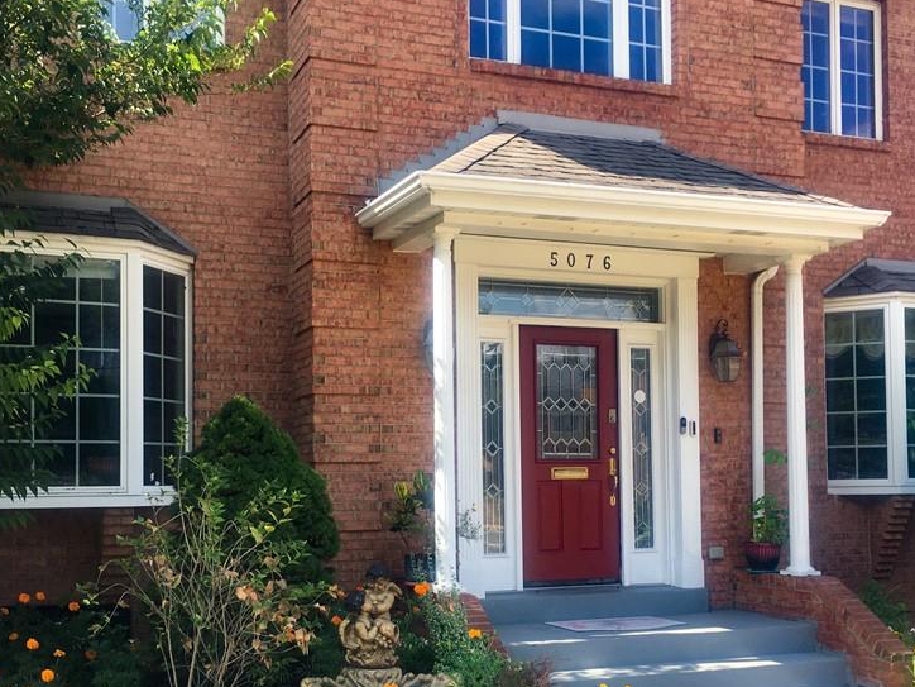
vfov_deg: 34.9
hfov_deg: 45.7
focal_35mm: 41
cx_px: 413
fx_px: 1084
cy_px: 449
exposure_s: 1/420
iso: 25
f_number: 2.2
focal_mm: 4.15
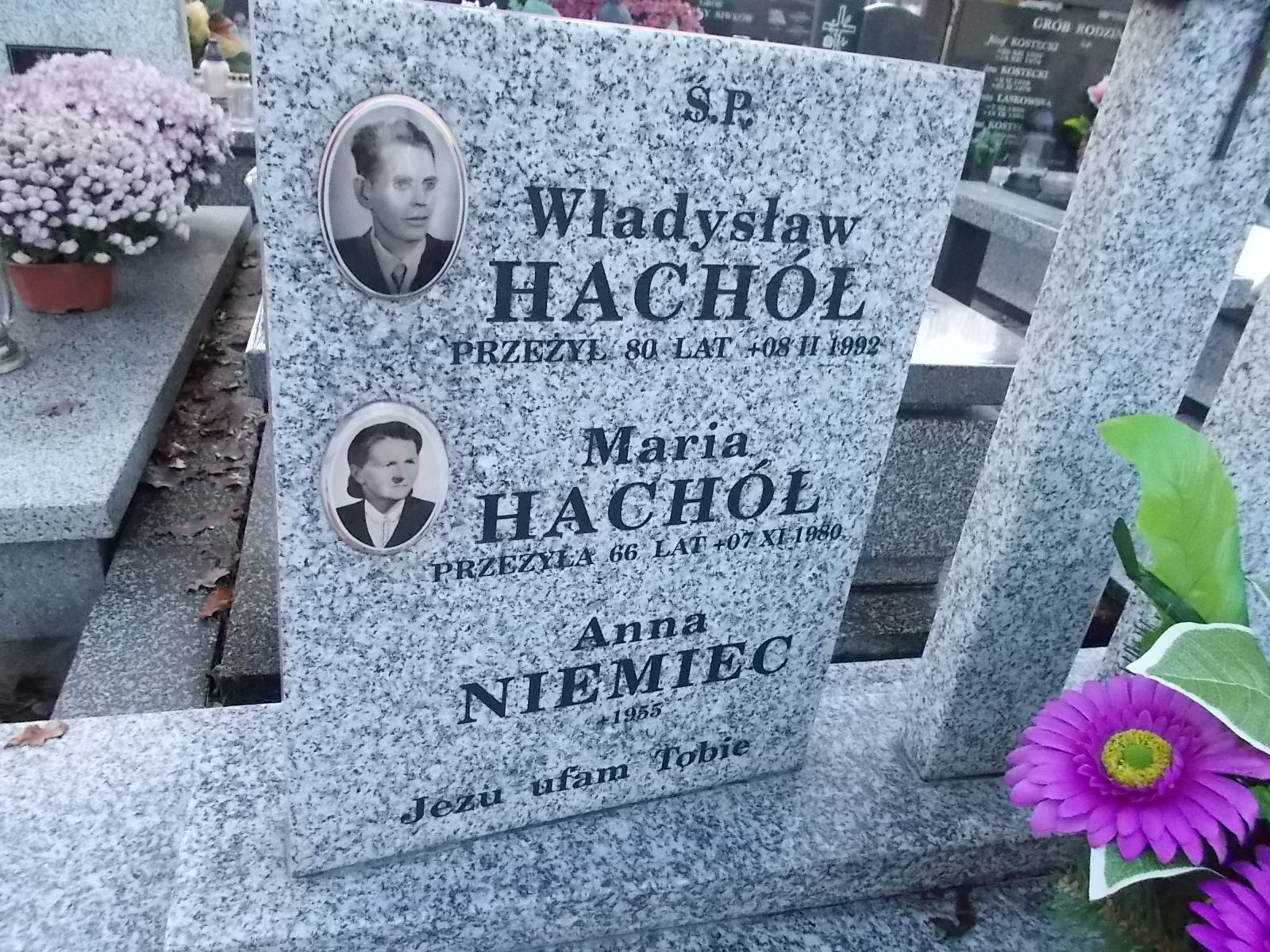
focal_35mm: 26
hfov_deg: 67.3
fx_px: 954
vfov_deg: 53.1
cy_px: 476
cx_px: 635
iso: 400
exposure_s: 1/100
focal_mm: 4.6
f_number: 3.2
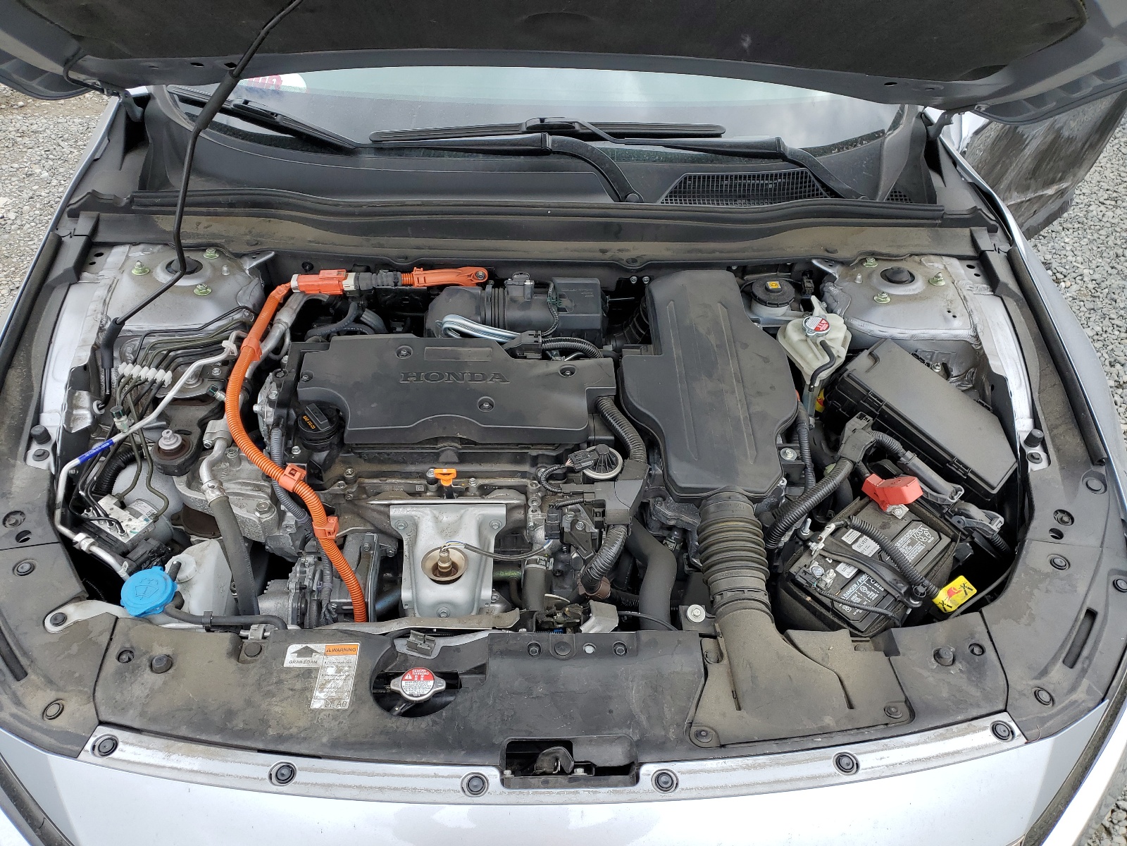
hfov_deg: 67.3
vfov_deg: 53.1
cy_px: 423
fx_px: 846
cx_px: 564
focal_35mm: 26
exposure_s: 1/909
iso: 50
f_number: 1.5
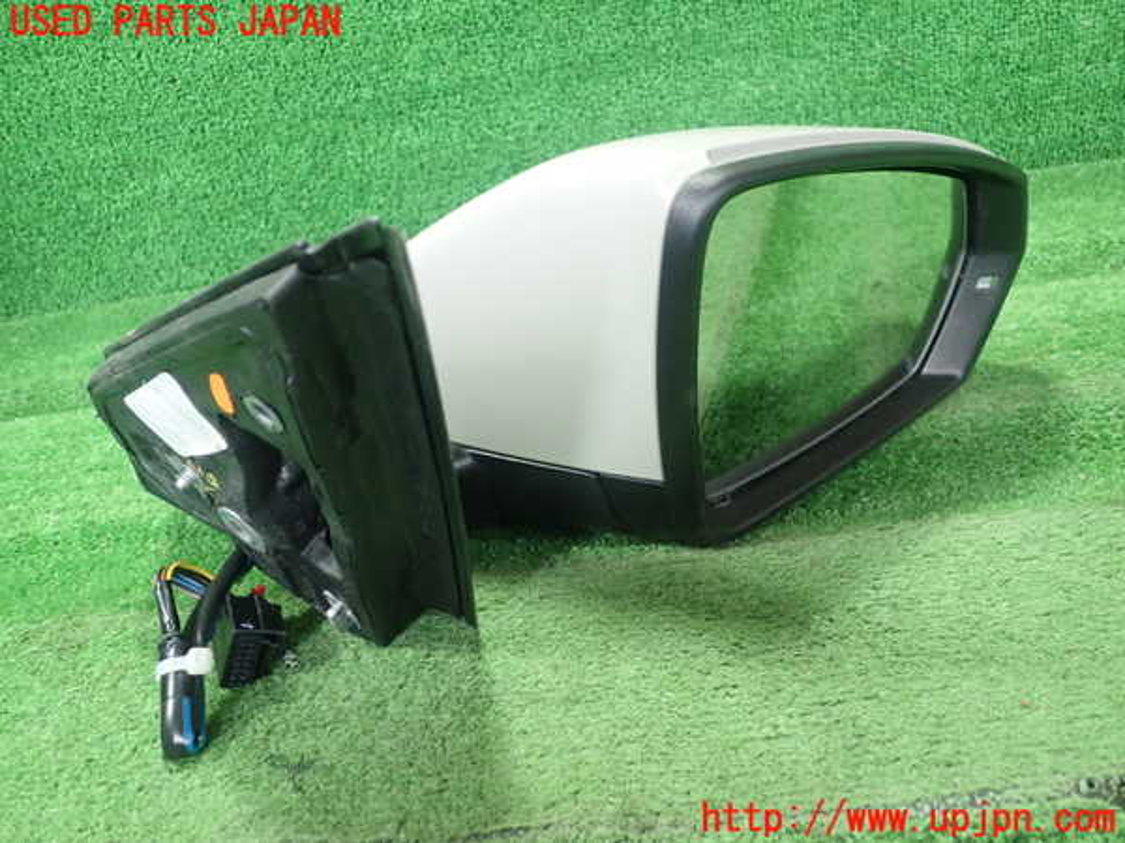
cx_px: 562
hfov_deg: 60.0
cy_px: 422
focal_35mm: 30
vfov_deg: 46.8
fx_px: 975
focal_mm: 5.5
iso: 640
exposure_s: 1/125
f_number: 2.3
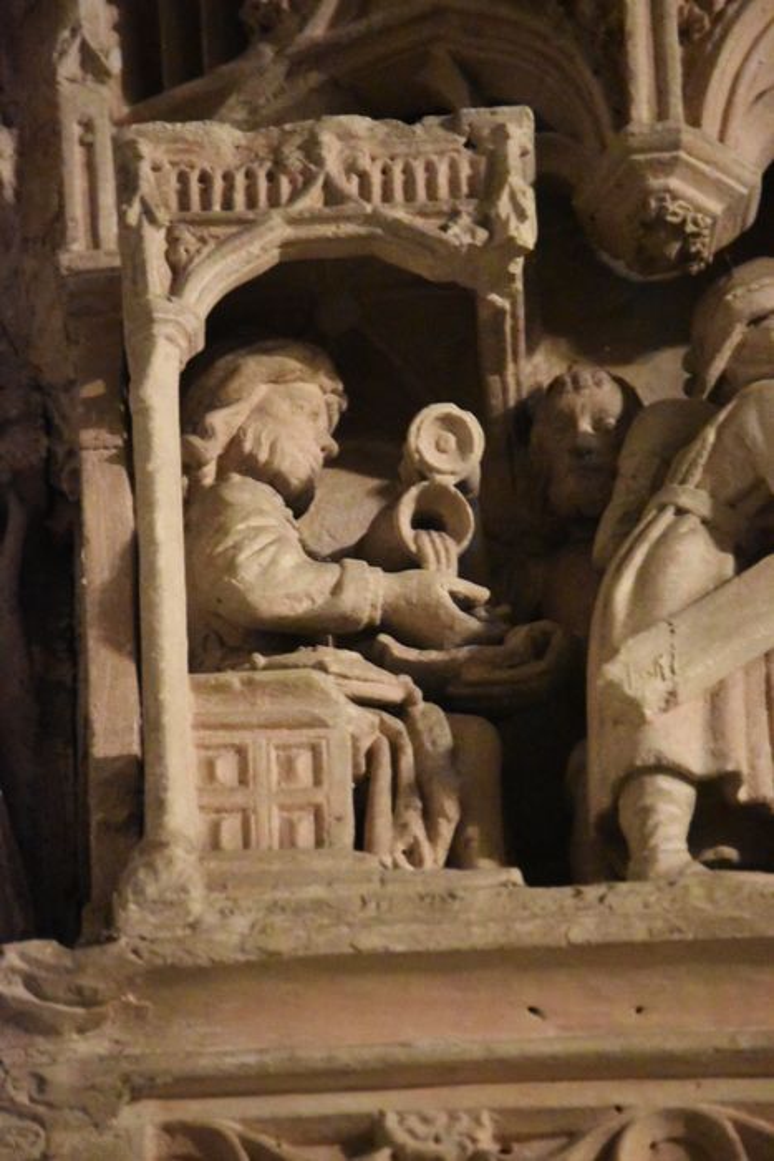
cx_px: 387
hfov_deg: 5.9
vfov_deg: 8.9
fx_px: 7494
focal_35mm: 232
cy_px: 580
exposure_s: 1/30
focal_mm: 155
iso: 12800
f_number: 5.3
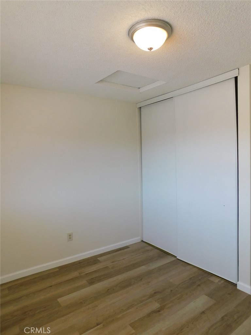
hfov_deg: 58.9
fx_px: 222
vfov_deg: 73.9
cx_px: 126
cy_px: 168
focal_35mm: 23
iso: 125
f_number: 3
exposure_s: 1/80
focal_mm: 4
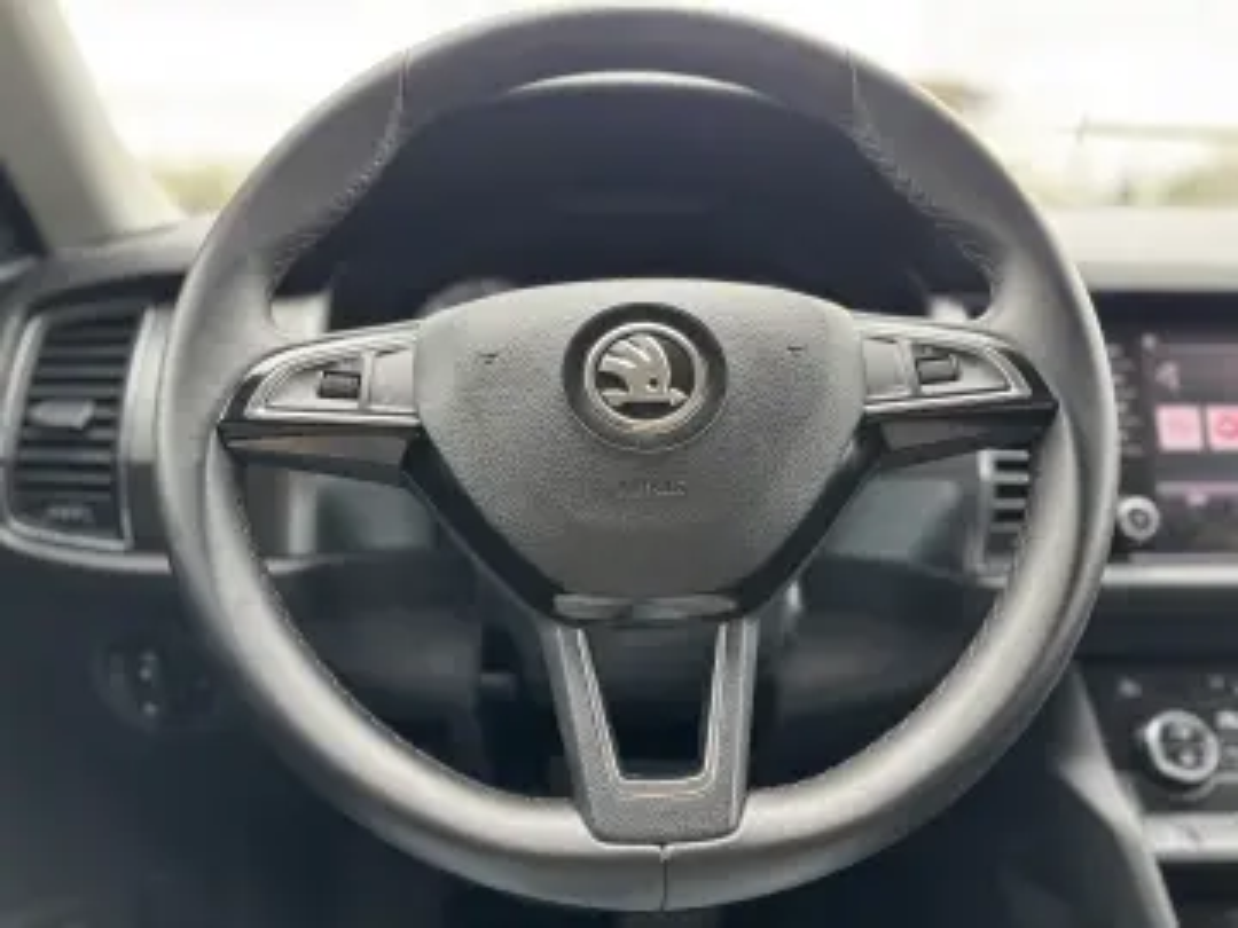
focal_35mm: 26
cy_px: 464
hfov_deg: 67.3
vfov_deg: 53.1
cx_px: 619
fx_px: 930
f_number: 1.6
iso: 100
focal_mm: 5.96
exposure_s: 1/121
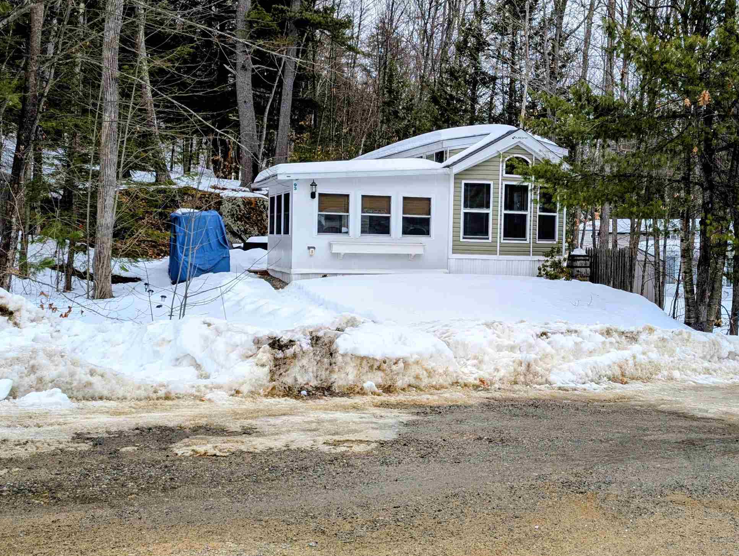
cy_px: 256
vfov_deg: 37.8
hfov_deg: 48.5
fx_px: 812
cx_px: 456
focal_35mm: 38
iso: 19
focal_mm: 6.9
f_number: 1.68
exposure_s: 1/709
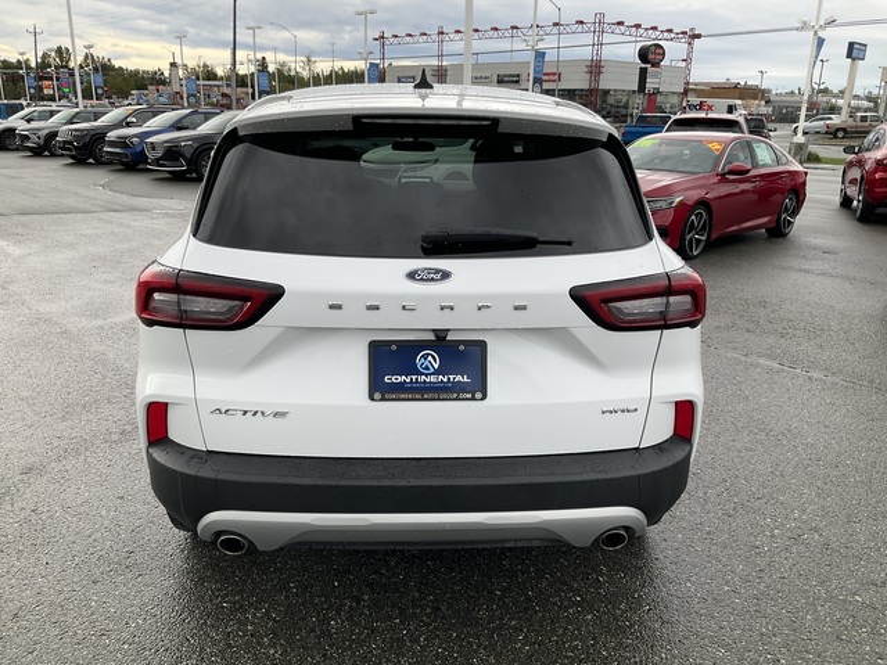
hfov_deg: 61.7
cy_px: 332
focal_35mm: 29
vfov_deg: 48.2
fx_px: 743
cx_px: 444
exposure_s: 1/242
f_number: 1.8
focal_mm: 3
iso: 20
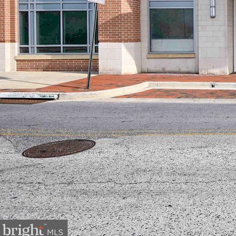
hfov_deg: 30.0
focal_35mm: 42
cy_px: 27
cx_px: 322
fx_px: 324
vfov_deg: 37.6
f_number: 5.6
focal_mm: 18
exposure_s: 1/250
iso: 100
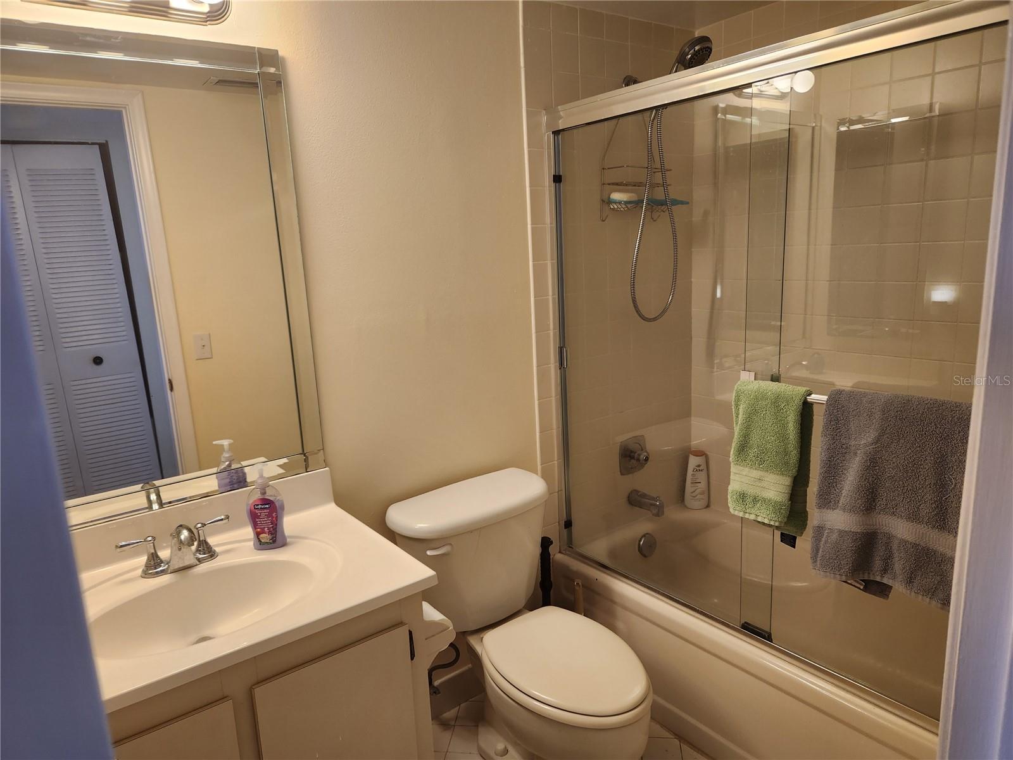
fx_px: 673
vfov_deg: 58.9
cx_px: 506
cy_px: 380
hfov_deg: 73.9
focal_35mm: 23
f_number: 1.8
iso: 125
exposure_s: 1/120
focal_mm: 5.4
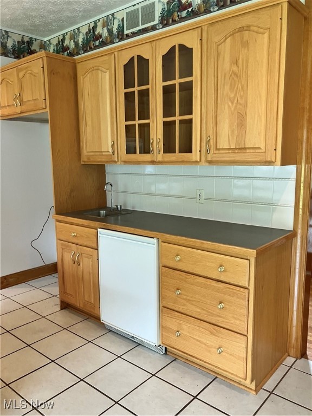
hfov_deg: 49.7
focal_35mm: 28
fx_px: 336
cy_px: 208
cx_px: 156
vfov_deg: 63.4
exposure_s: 1/60
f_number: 1.8
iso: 160
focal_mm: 3.99
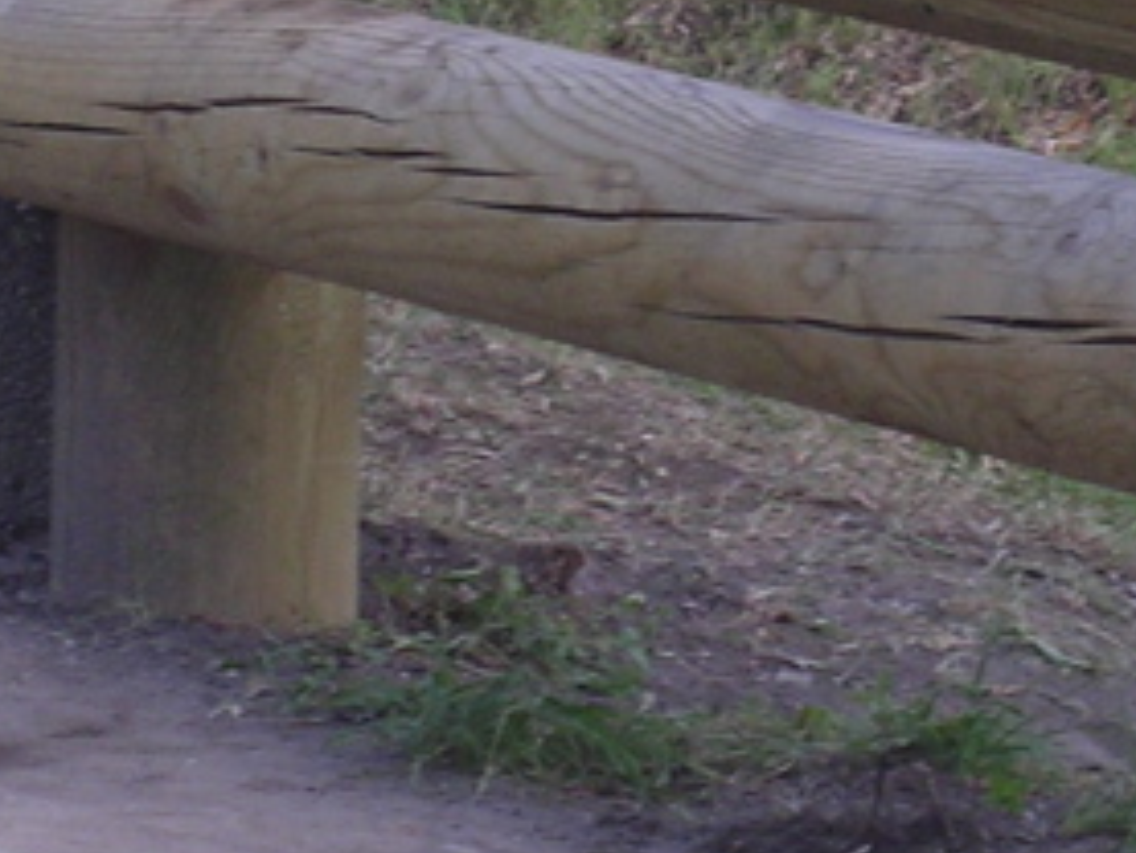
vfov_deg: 4.0
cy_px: 260
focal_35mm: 373
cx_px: 1009
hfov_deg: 5.3
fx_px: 12246
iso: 112
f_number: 4.9
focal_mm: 17.4
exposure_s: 1/30
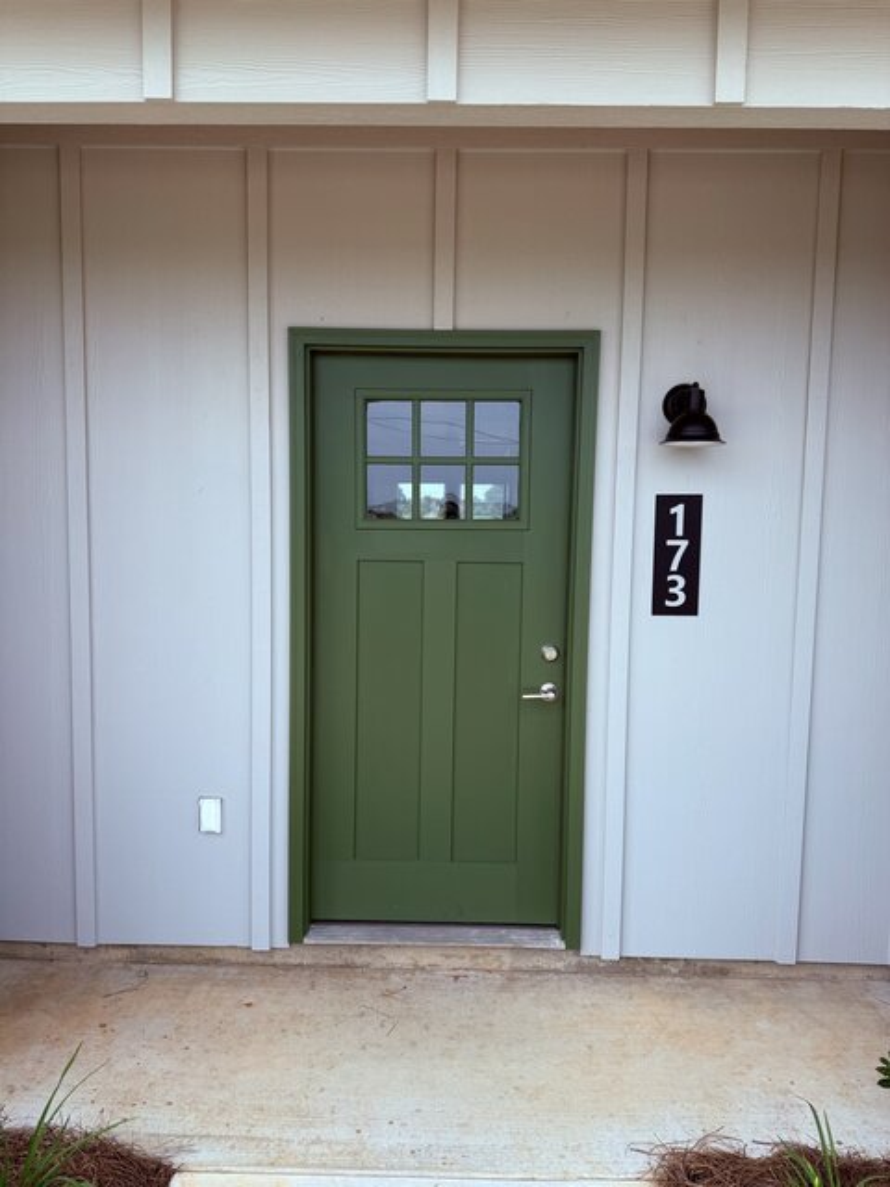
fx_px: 823
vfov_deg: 71.6
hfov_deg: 56.8
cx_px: 445
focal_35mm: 24
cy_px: 594
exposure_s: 1/2000
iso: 80
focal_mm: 6.76
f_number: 1.78
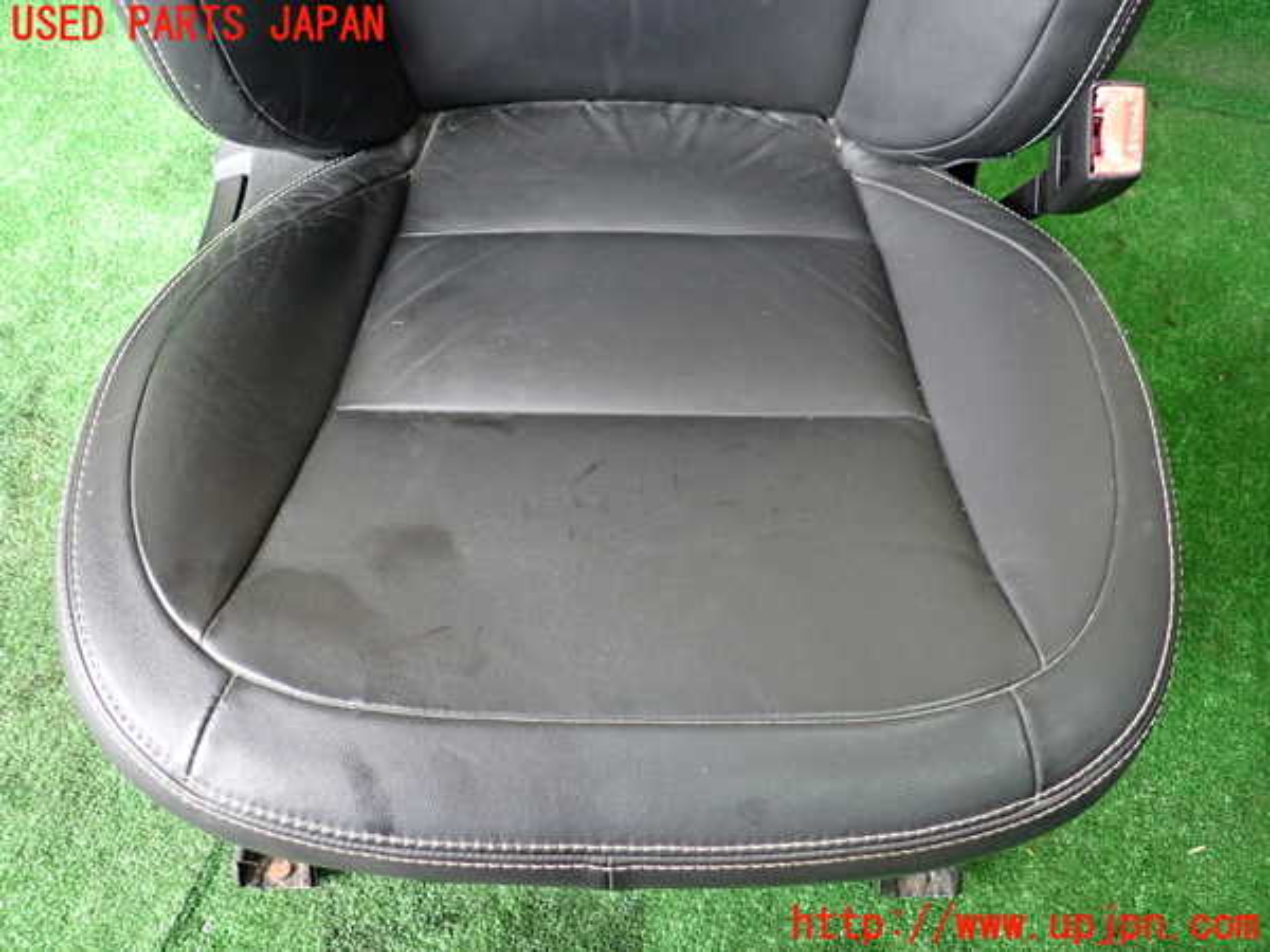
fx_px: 917
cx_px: 635
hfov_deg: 69.4
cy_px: 476
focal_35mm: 25
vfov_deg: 54.9
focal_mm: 4.5
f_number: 2
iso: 400
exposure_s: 1/40
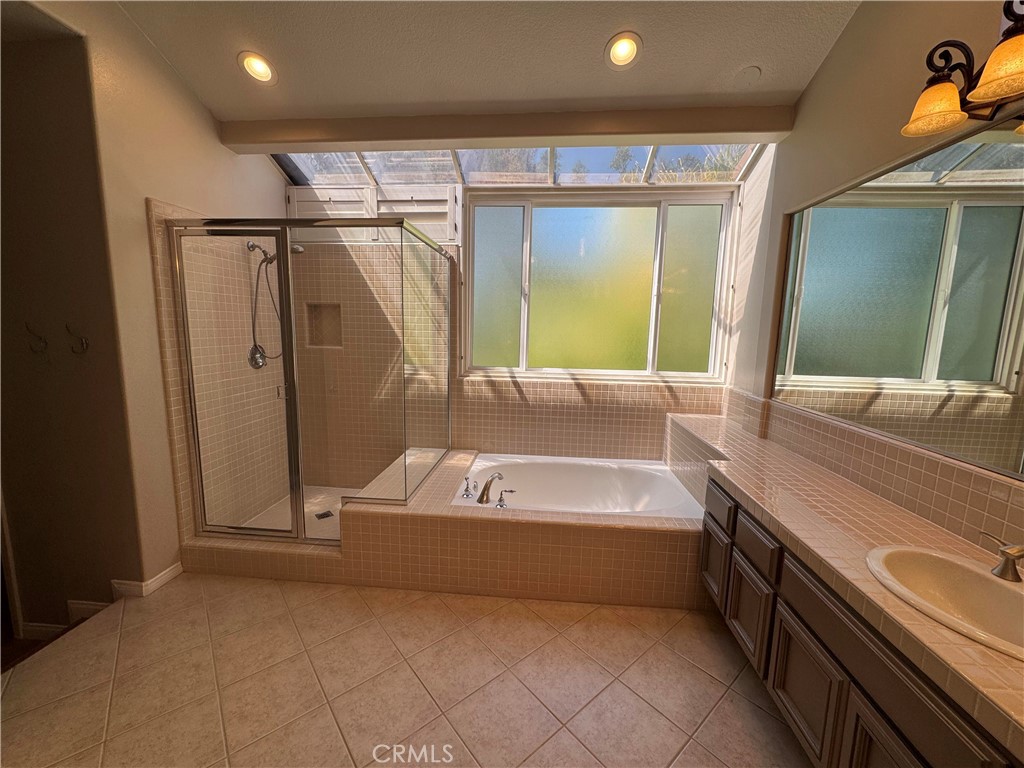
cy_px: 384
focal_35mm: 14
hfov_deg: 102.1
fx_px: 414
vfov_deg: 85.7
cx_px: 512
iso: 40
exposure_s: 1/331
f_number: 2.2
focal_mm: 2.22
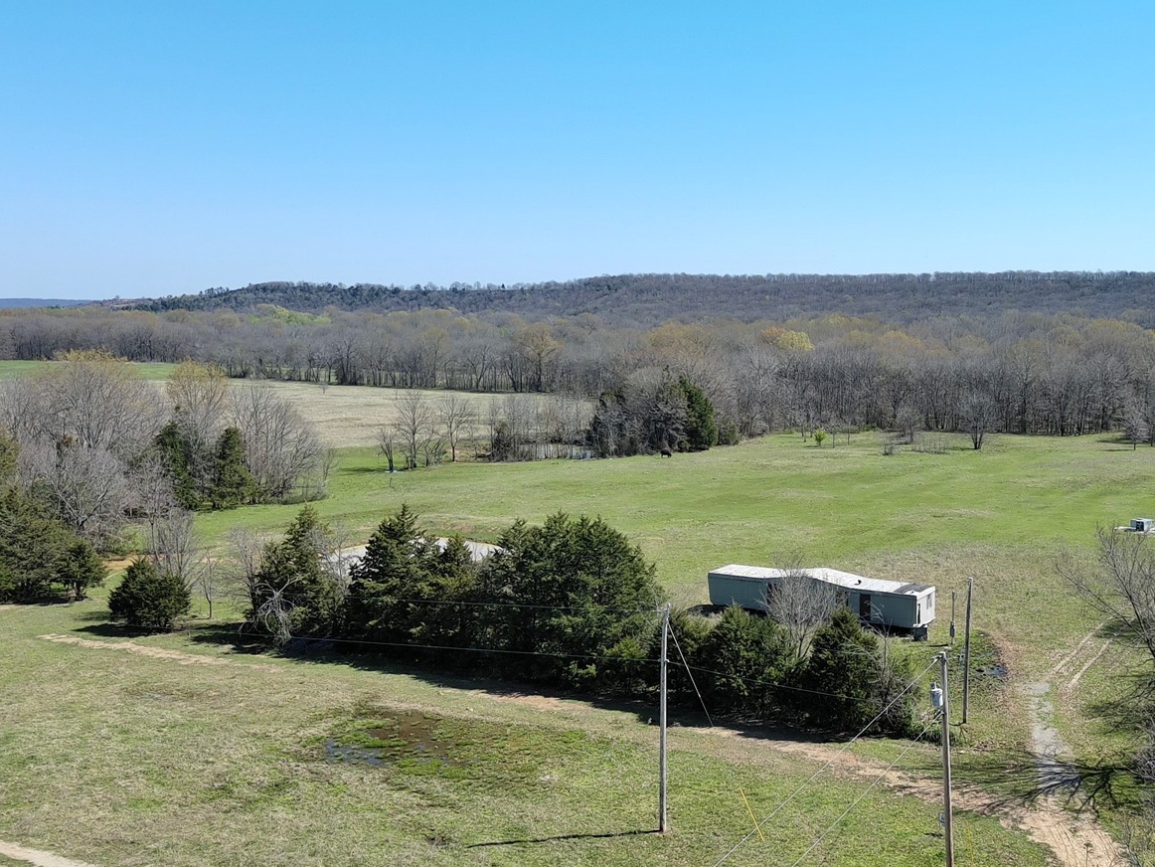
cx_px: 807
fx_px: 1268
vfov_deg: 37.7
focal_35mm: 38
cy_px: 402
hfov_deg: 47.8
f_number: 1.9
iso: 108
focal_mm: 6.67
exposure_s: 1/2959
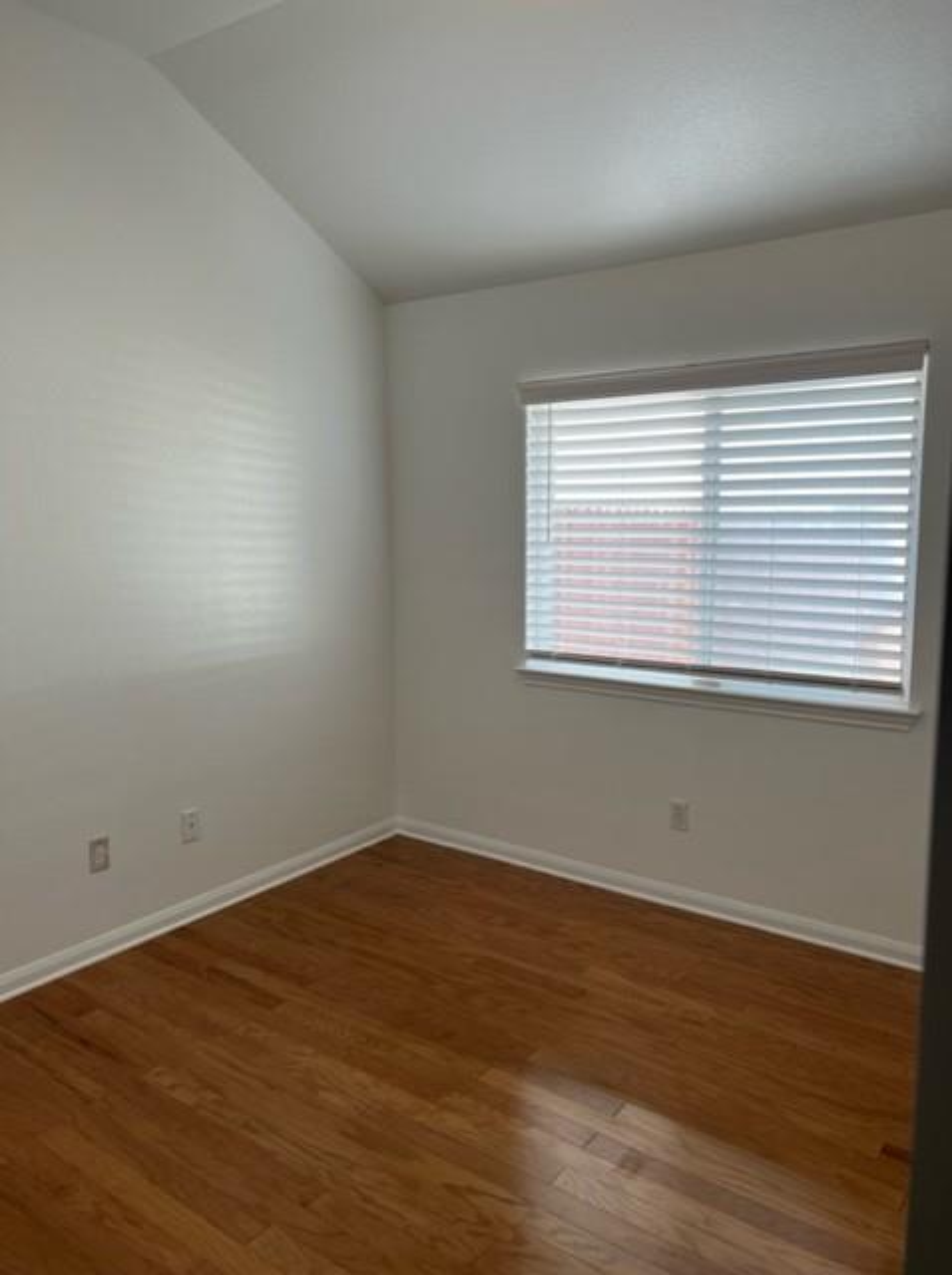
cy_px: 638
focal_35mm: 26
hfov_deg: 52.9
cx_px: 476
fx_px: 956
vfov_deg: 67.4
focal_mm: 5.7
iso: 50
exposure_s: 1/193
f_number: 1.5
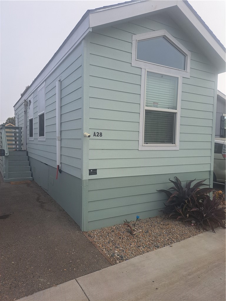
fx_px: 209
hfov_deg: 56.8
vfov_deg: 71.6
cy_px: 150
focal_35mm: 24
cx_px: 113
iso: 50
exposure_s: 1/765
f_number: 1.8
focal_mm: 5.23
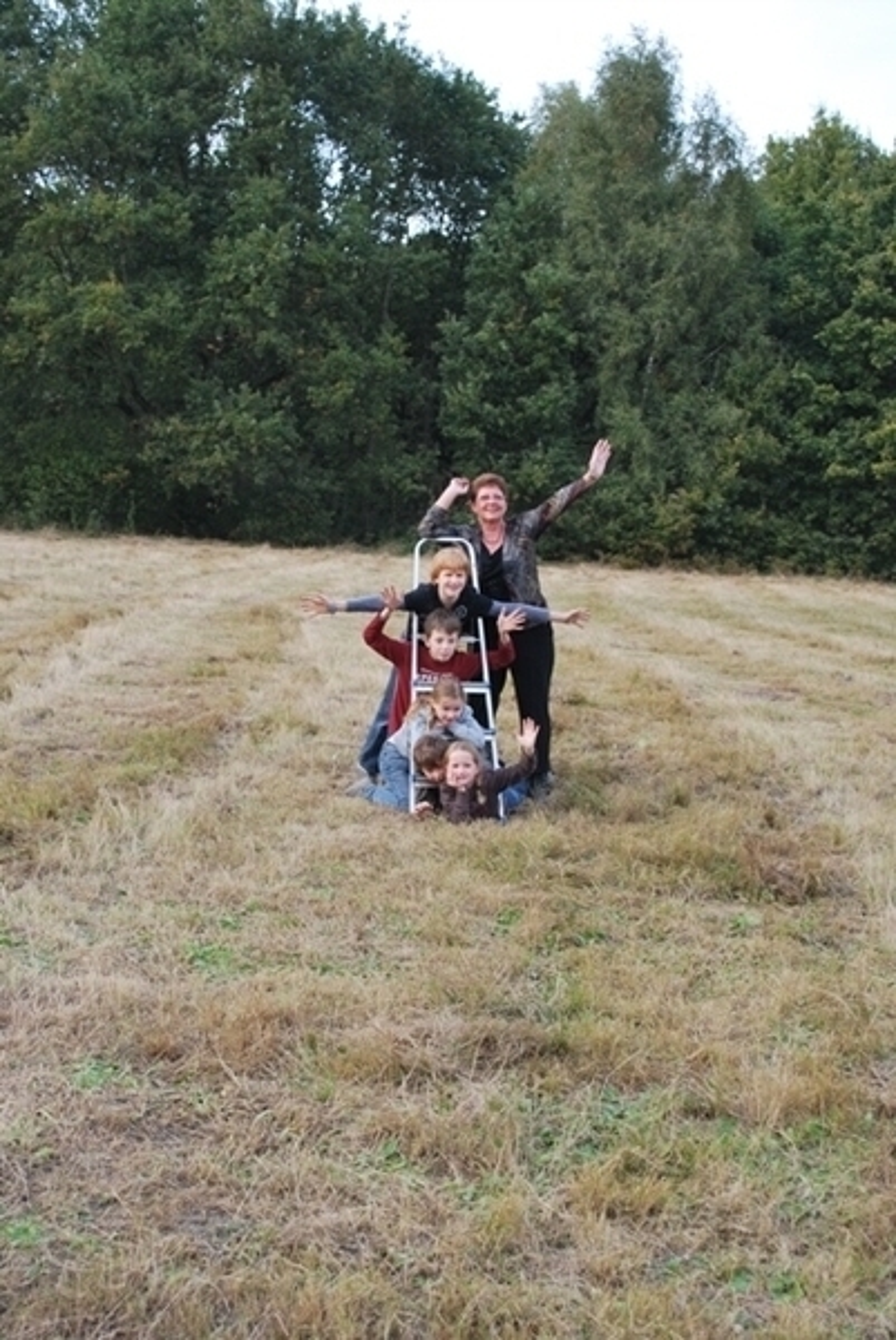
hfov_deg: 29.9
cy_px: 670
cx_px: 448
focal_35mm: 45
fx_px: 1677
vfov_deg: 43.6
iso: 180
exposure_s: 1/125
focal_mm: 30
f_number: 5.6
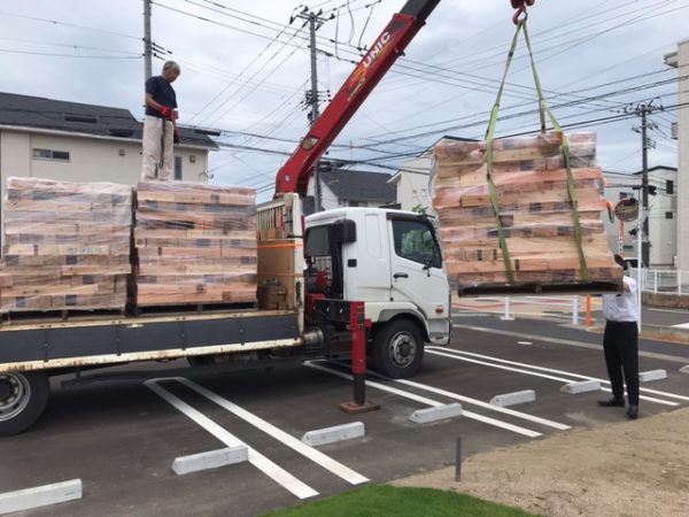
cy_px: 258
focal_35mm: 28
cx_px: 344
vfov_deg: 49.7
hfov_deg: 63.4
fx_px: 557
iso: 20
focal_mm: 3.99
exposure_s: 1/1088
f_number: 1.8
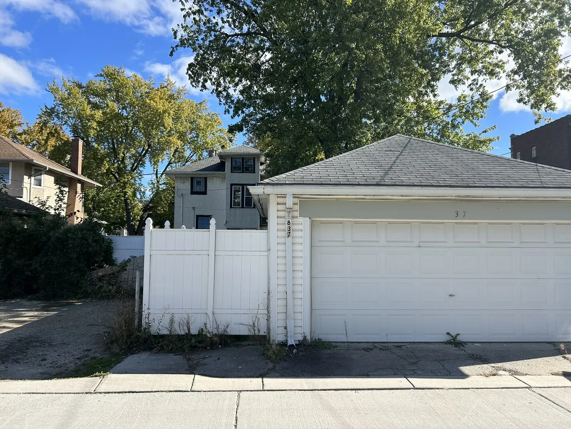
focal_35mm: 26
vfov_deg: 53.1
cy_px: 214
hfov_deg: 67.3
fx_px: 429
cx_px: 286
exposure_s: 1/2404
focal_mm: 5.7
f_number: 1.5
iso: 50
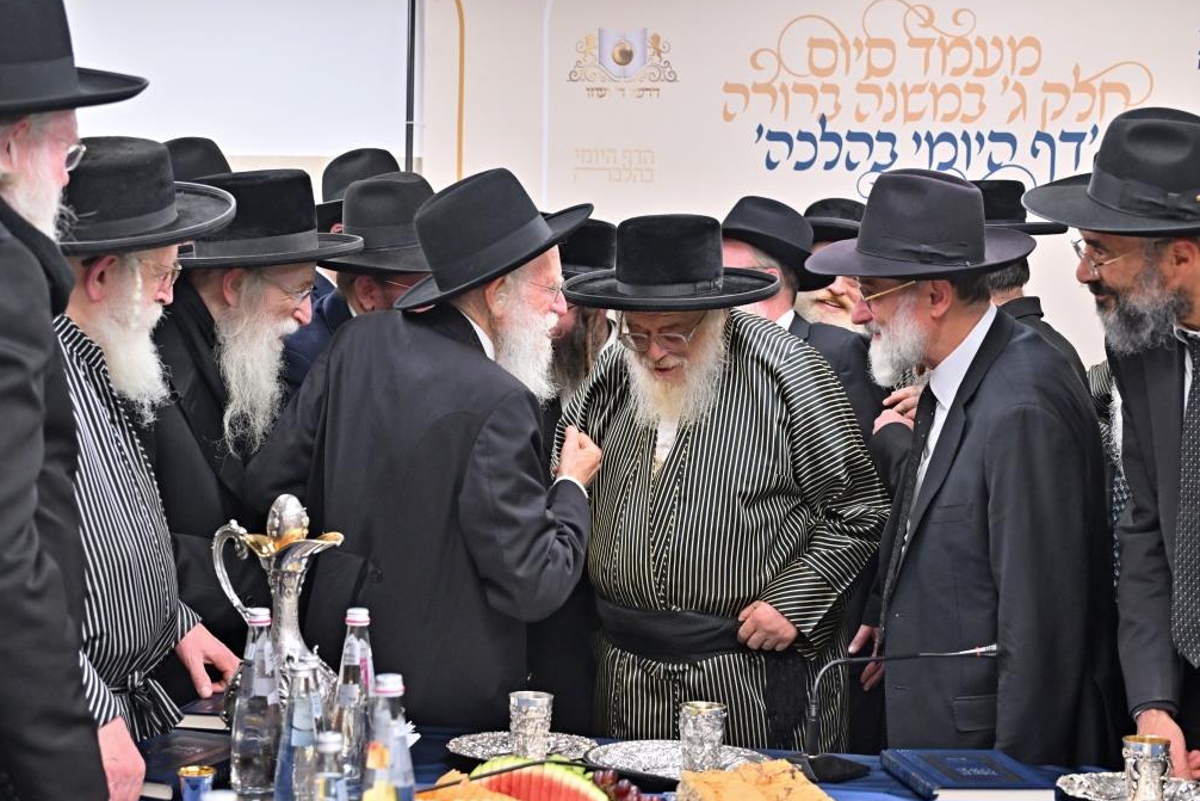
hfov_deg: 35.6
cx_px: 605
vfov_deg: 24.2
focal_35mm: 56
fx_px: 1867
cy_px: 397
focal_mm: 55
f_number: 4
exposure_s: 1/200
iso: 1000
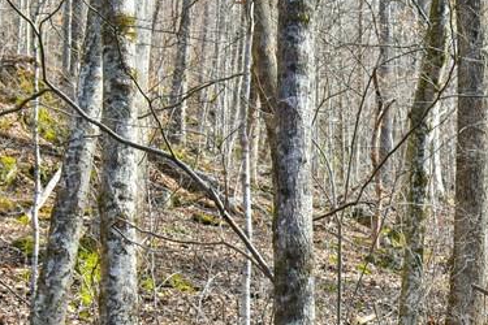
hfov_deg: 17.4
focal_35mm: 110
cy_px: 391
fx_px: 1491
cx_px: 640
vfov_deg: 12.2
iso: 1600
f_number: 7.1
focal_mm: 38
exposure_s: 1/200
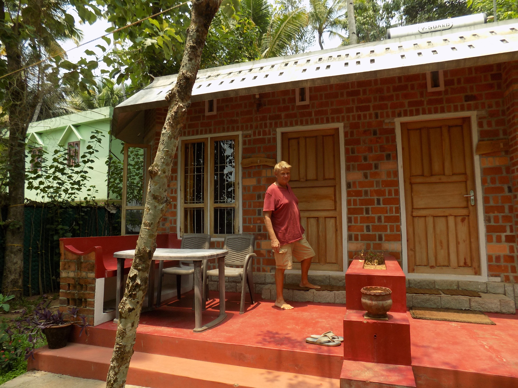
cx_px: 259
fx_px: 344
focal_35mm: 23
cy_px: 194
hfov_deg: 73.9
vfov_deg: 58.9
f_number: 3.1
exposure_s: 1/500
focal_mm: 4
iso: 80
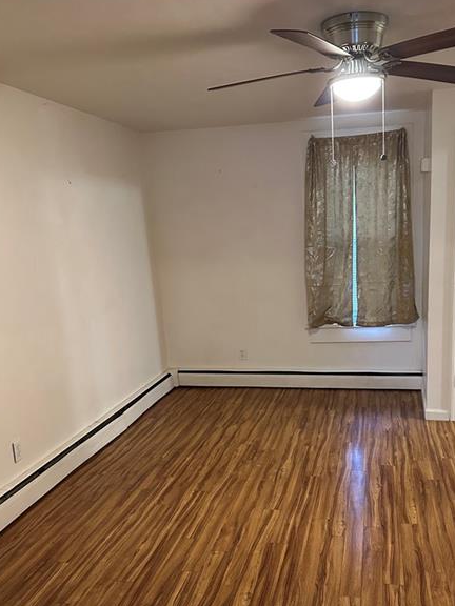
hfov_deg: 43.7
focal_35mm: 32
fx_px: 561
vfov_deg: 56.5
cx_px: 291
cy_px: 357
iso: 640
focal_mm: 6.86
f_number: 1.78
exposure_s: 1/40
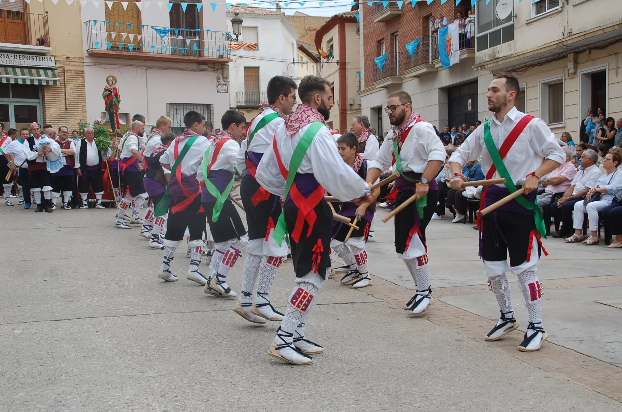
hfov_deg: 37.9
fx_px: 906
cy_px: 206
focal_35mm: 52
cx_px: 311
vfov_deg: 25.7
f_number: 6.3
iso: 200
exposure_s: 1/160
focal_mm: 35
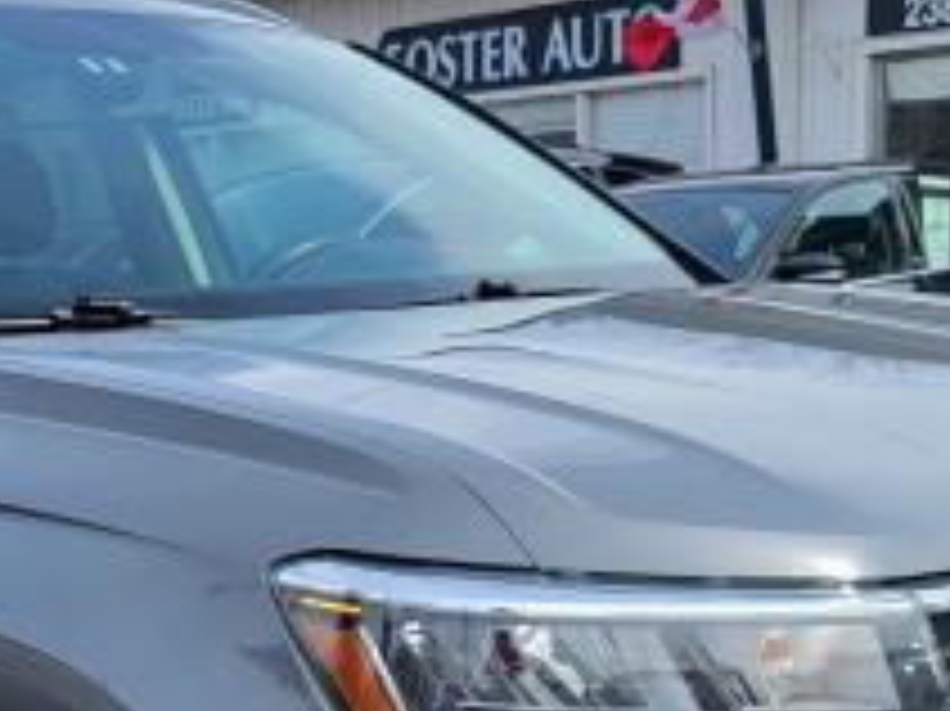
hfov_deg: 24.6
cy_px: 747
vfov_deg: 18.1
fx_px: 2167
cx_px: 324
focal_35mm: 79
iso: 40
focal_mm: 5.4
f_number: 1.8
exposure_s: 1/1559
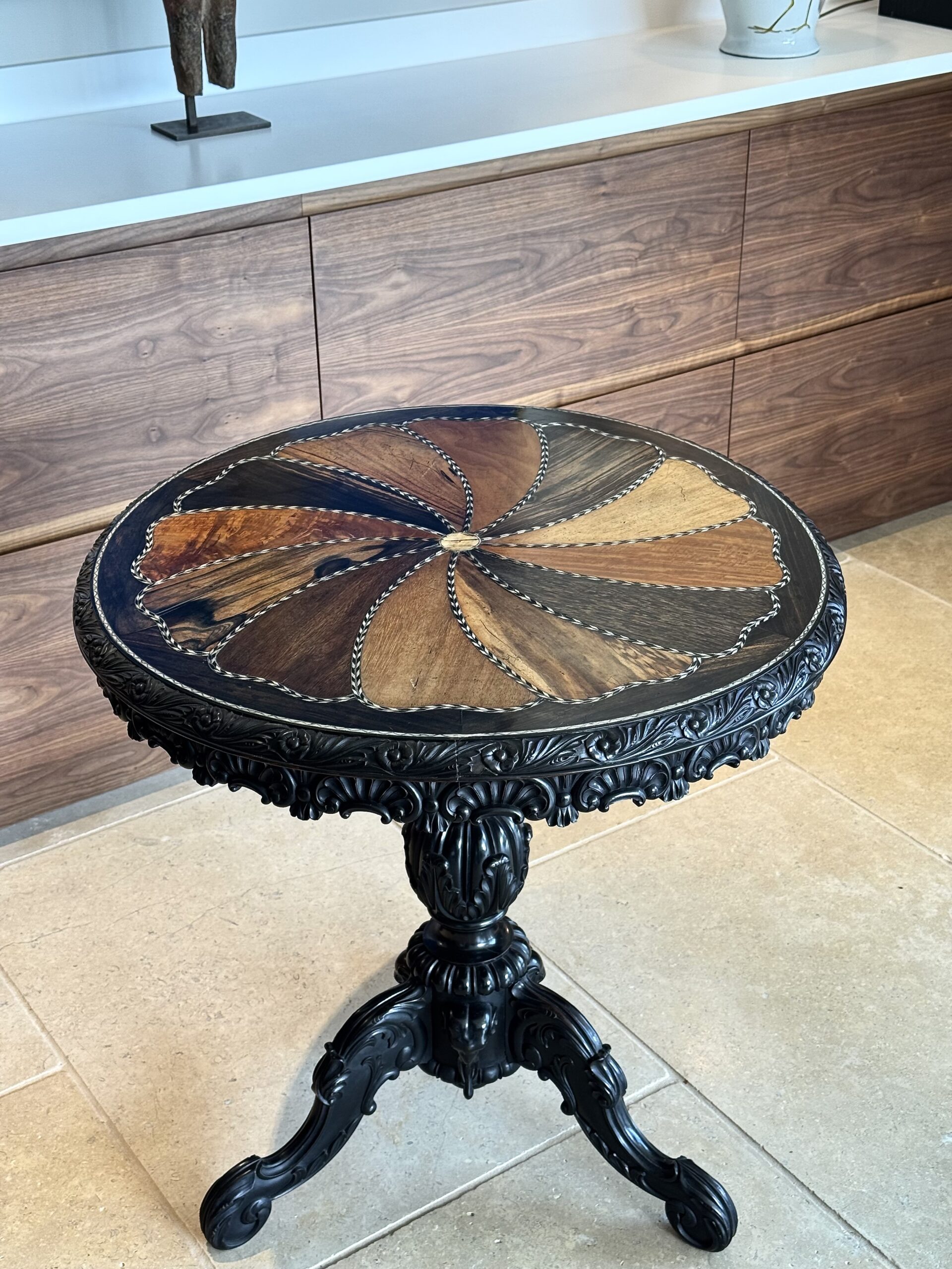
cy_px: 634
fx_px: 1760
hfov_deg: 30.3
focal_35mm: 48
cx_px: 476
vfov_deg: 39.7
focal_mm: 6.76
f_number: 1.78
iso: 64
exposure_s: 1/100
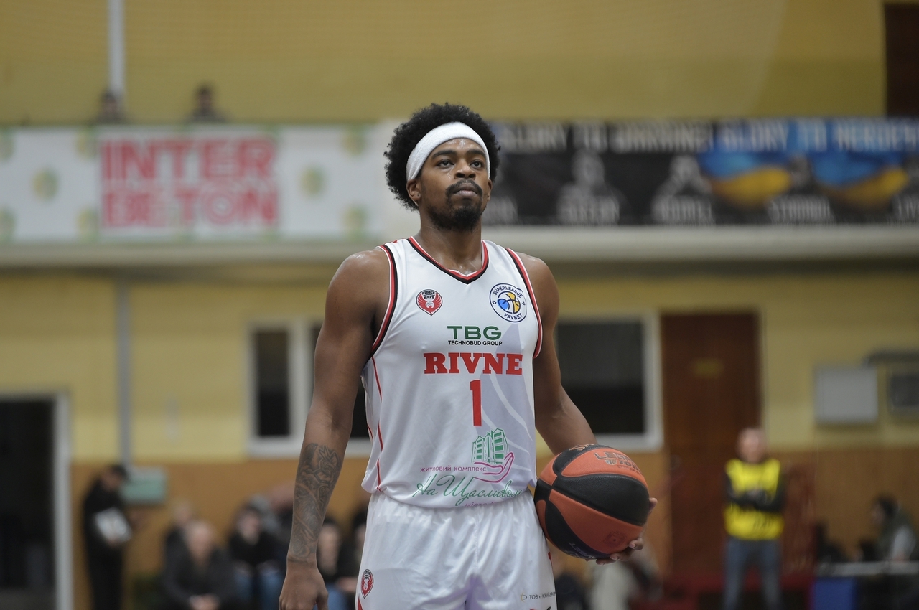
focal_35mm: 195
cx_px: 460
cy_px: 305
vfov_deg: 7.0
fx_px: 4972
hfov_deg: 10.6
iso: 3200
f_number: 4
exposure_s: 1/1000
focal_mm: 195
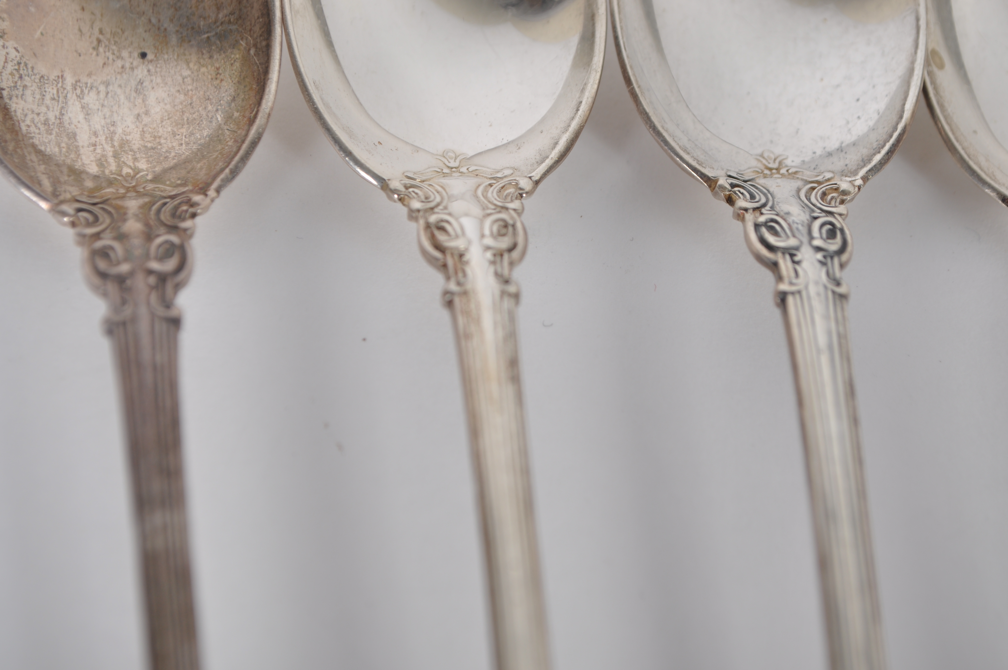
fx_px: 2307
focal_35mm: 82
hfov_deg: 24.6
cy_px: 335
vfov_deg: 16.5
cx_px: 504
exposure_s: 1/125
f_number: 9
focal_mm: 55
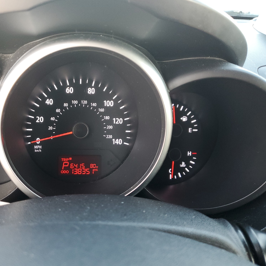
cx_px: 92
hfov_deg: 51.7
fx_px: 270
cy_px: 133
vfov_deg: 52.5
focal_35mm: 31
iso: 107
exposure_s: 1/60.2
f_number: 1.5
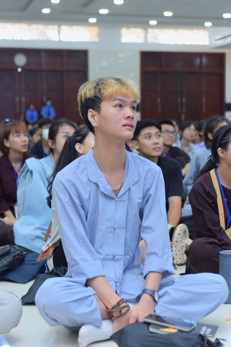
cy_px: 174
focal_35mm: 70
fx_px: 674
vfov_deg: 28.9
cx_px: 116
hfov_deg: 19.4
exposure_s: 1/80
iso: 1000
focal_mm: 70
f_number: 4
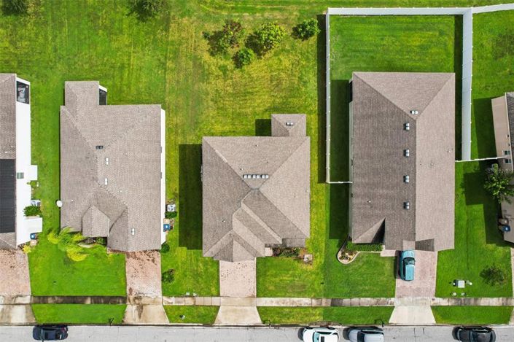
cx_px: 257
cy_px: 171
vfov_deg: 57.2
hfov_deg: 78.6
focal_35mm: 22
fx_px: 314
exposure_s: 1/1600
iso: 110
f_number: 2.8
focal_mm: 8.4
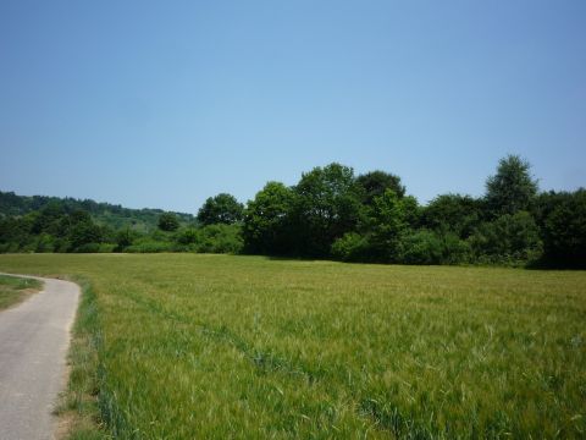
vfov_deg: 44.2
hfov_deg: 56.8
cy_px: 220
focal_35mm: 32
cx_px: 293
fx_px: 542
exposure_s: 1/400
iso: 100
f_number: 5.6
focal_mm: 5.2
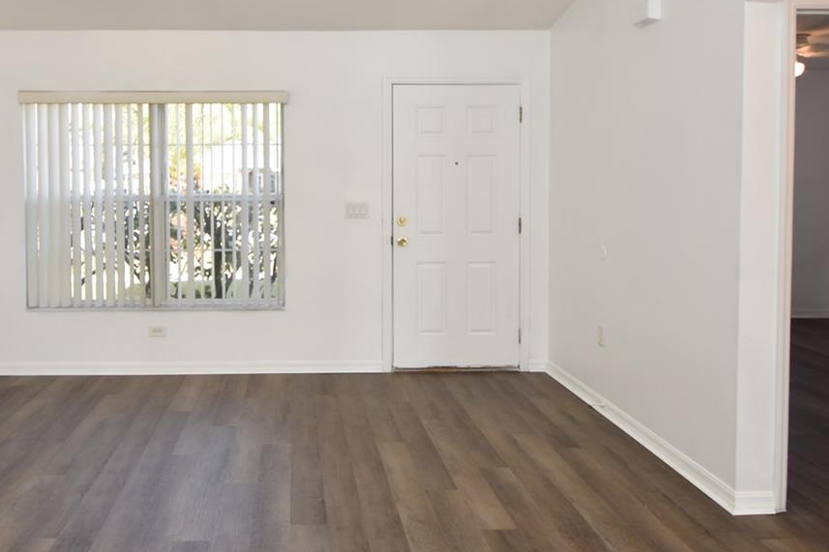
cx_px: 302
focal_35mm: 28
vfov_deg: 46.2
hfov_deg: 64.4
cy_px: 225
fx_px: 645
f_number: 5
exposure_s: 1/100
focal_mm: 10
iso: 200
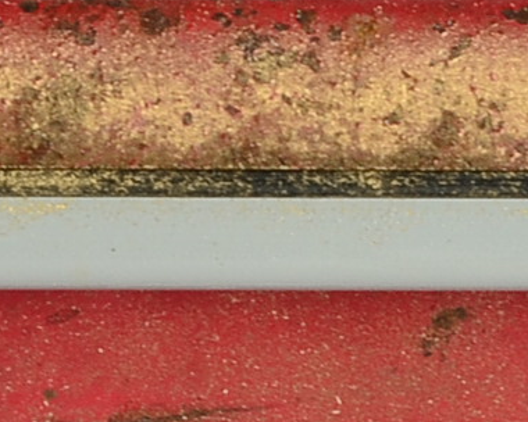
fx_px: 14940
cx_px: -303
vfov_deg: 1.6
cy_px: 235
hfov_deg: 2.0
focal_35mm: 956
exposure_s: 1/200
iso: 200
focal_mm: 105
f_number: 22
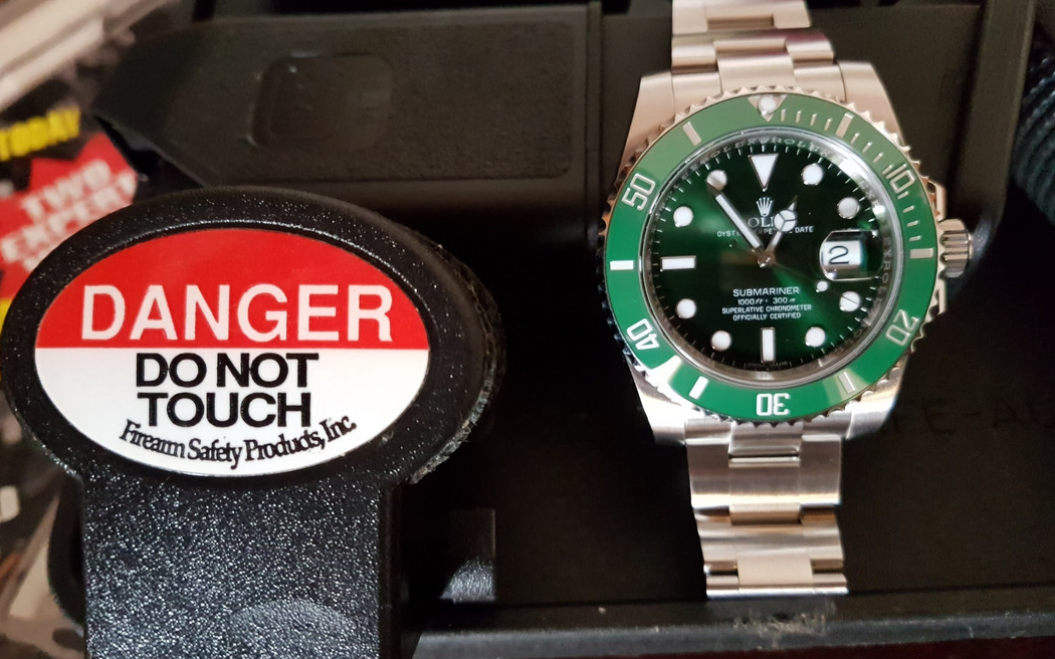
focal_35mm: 28
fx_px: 805
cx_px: 524
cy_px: 335
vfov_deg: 44.5
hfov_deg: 66.5
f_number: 1.7
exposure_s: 1/33
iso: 800
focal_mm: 4.2
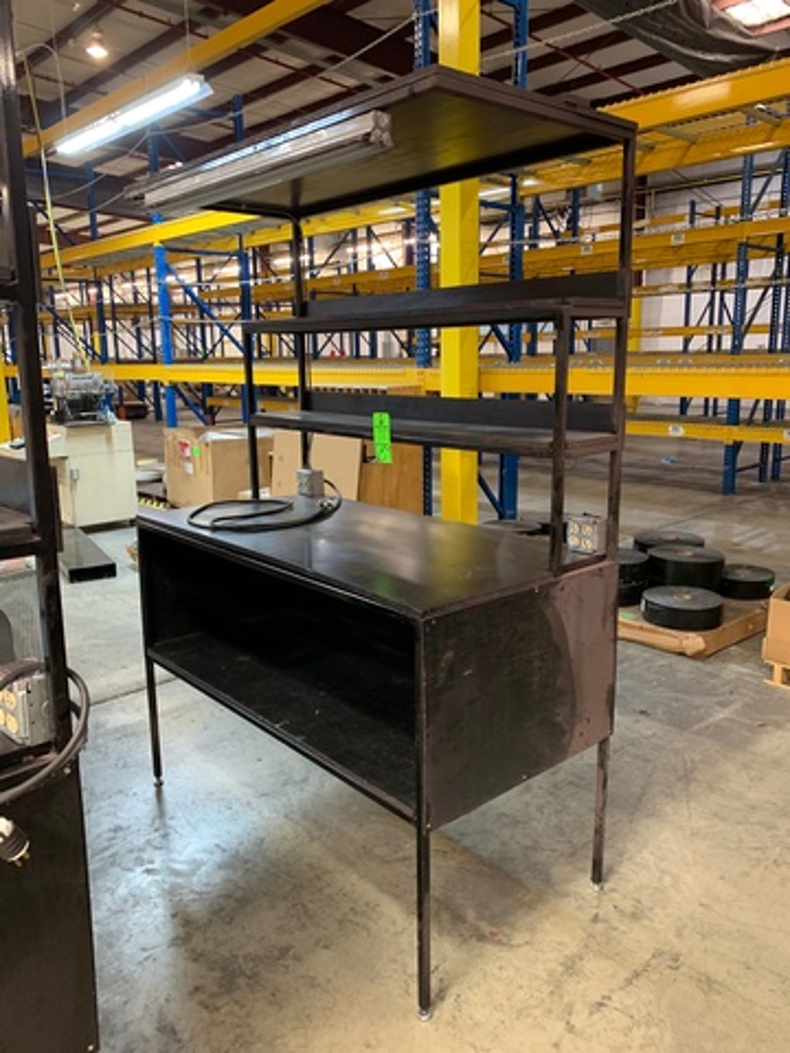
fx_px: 791
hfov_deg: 53.1
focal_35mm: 26
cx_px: 395
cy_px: 526
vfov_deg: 67.3
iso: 250
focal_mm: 4.25
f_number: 1.8
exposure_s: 1/40
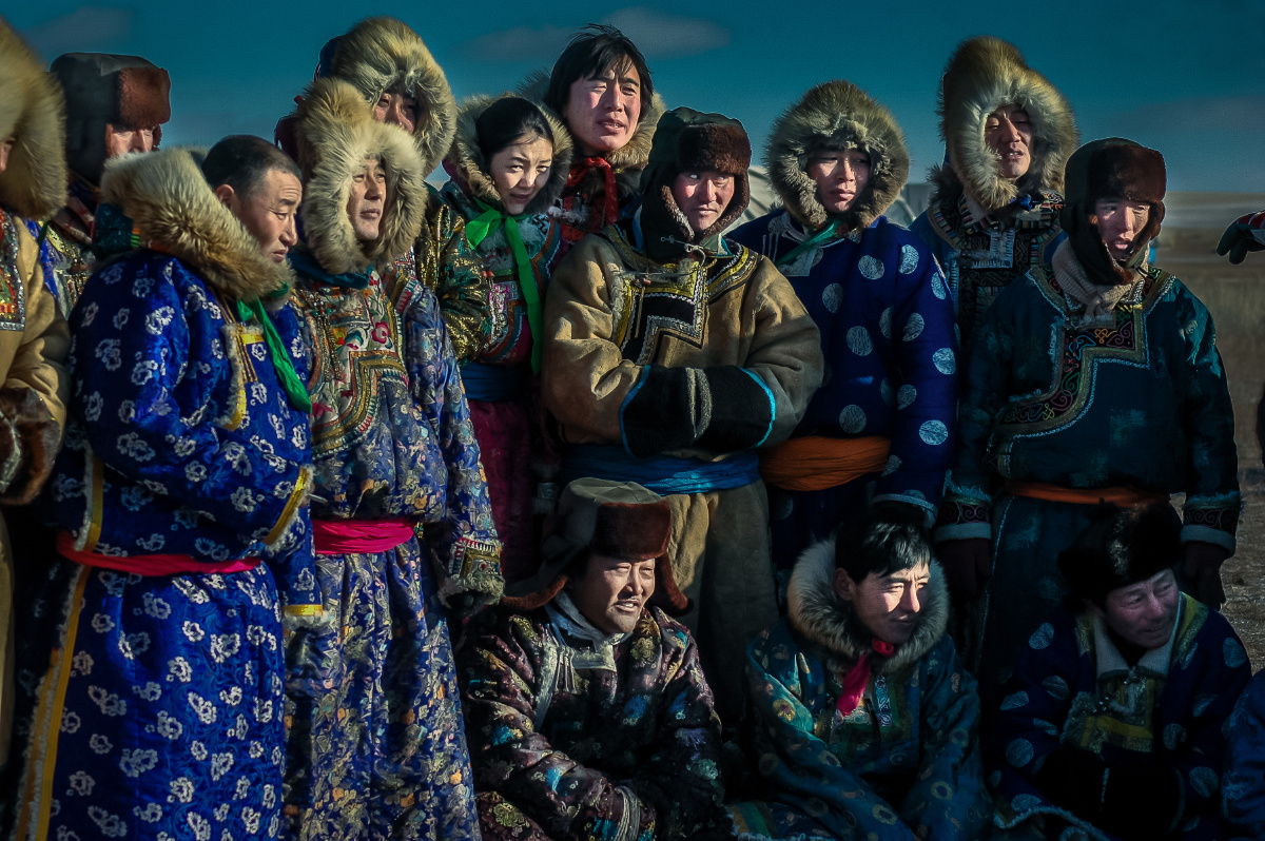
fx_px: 4740
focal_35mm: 135
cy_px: 420
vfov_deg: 10.1
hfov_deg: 15.2
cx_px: 632
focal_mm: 90
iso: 200
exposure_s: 1/800
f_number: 6.3
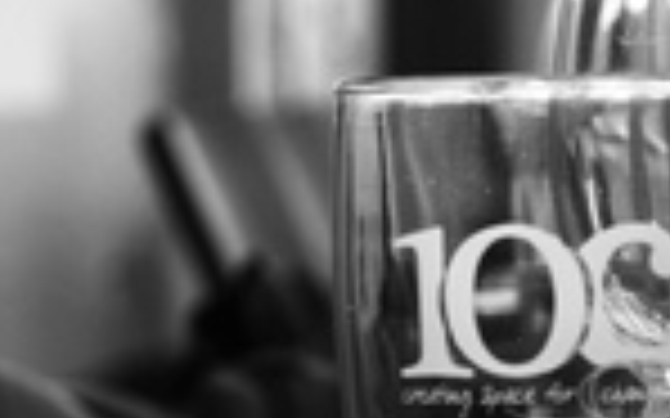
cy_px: 265
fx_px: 3944
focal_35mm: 216
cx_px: 1196
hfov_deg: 9.3
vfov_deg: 6.1
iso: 100
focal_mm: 35
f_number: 4.5
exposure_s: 1/100
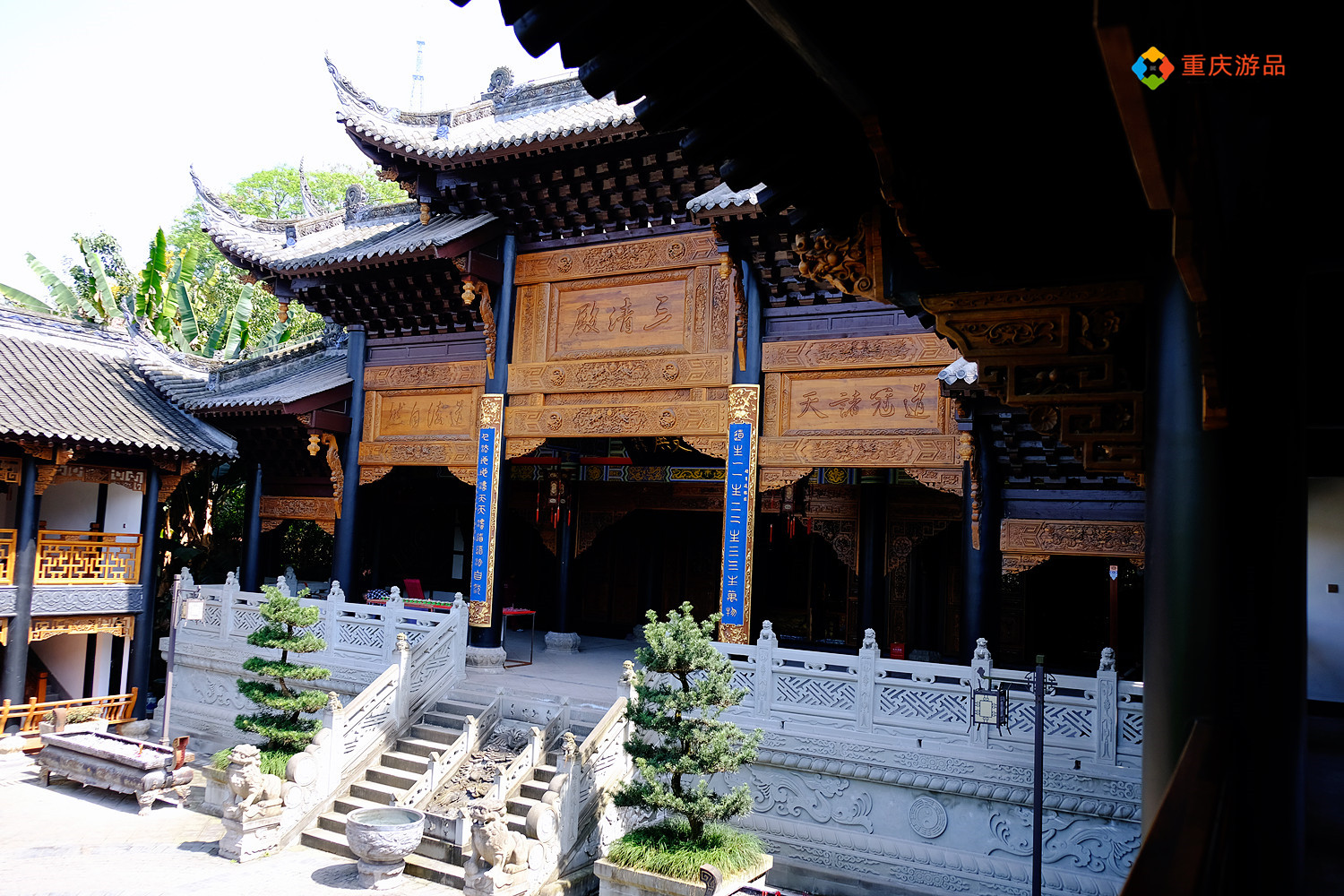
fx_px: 1008
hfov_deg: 67.4
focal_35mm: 27
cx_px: 672
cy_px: 448
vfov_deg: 47.9
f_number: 3.2
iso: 200
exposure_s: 1/320
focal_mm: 18
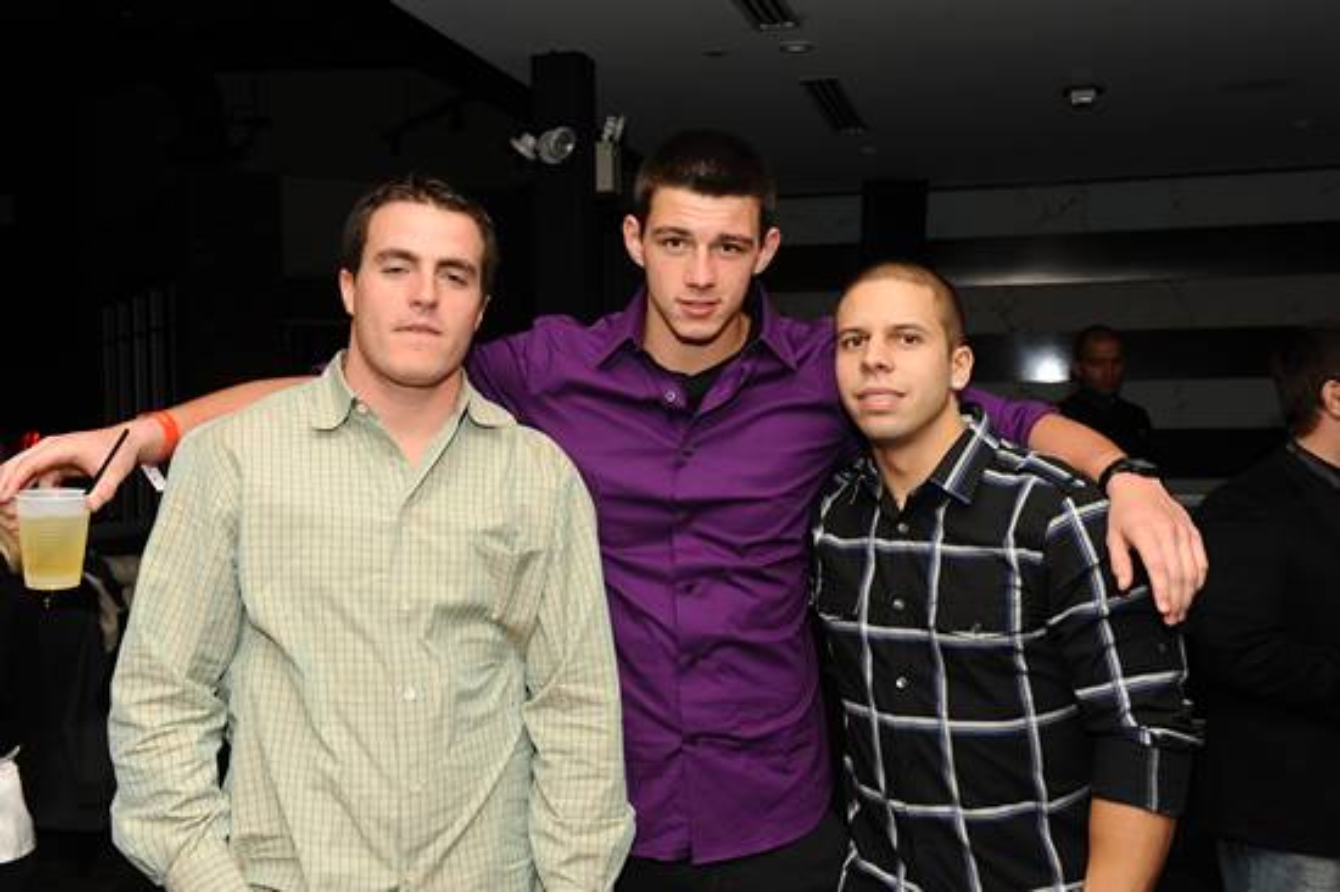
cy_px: 446
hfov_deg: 50.7
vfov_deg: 35.0
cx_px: 670
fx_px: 1414
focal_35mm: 38
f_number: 8
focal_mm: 38
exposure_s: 1/250
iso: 1100
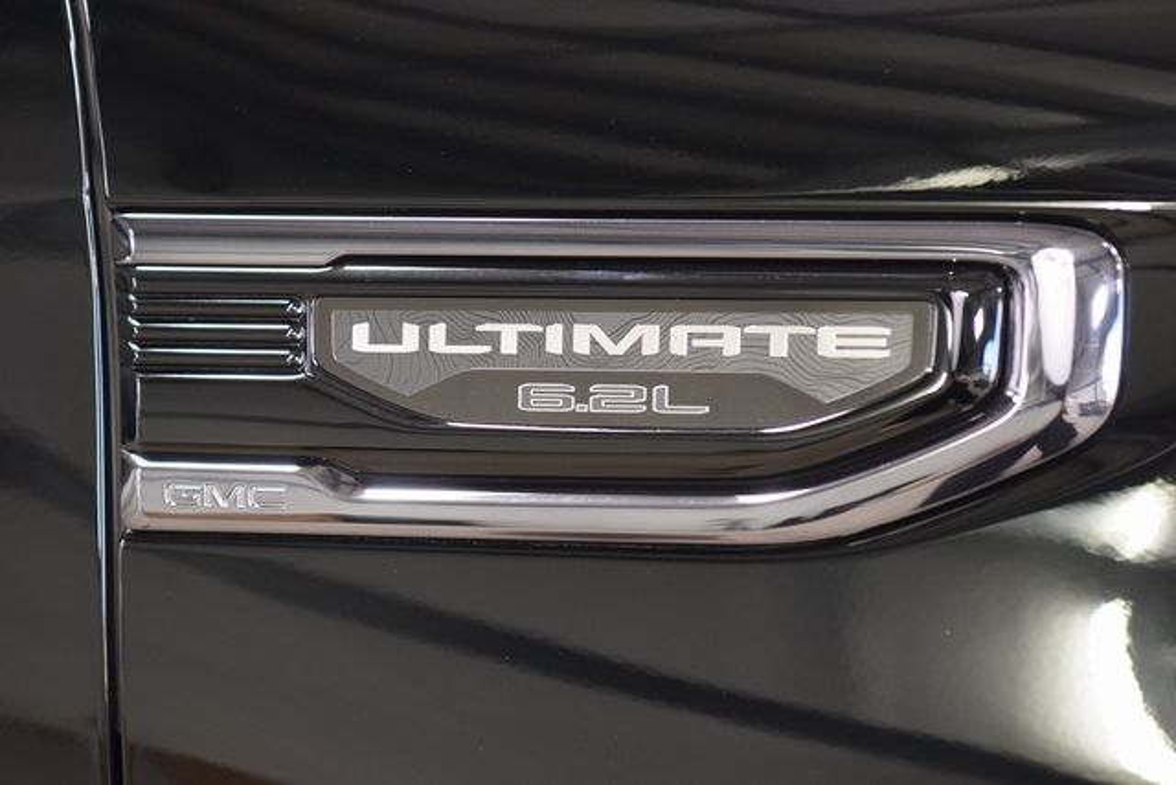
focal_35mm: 105
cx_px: 588
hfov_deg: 19.5
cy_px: 392
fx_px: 3431
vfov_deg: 13.0
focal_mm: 70
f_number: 3.5
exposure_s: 1/30
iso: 1600
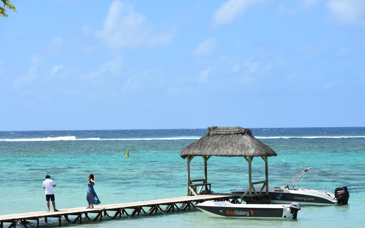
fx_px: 1298
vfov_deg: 10.0
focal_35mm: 131
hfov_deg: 16.0
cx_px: 183
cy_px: 118
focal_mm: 85
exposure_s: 1/500
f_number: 8
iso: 140
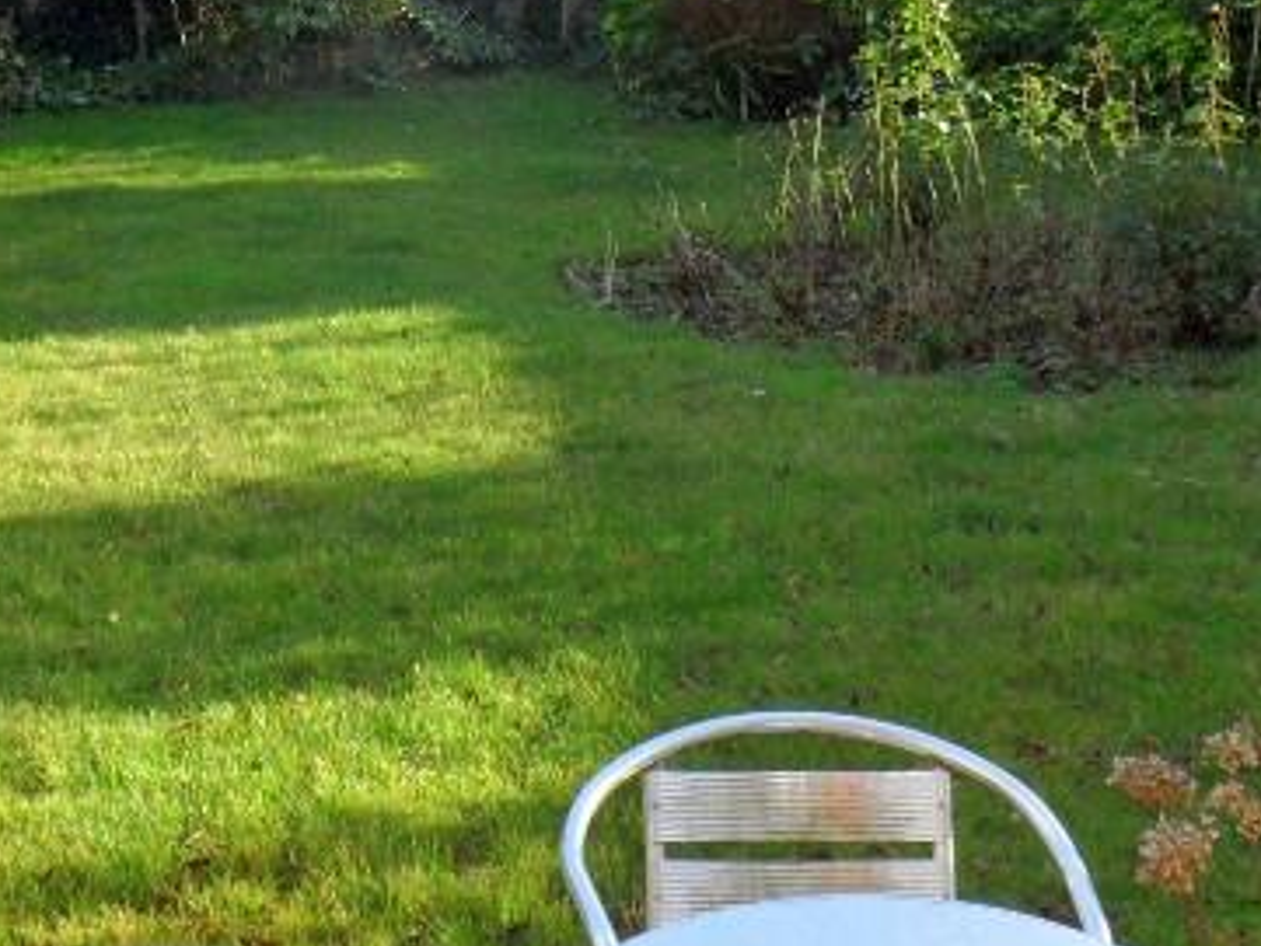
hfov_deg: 28.3
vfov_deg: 21.5
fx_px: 2478
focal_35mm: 68
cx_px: 374
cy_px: 286
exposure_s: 1/250
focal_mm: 3.9
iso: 80
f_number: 3.2
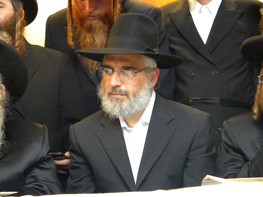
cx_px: 132
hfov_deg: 23.6
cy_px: 98
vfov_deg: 17.8
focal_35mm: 83
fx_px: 631
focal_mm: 15.1
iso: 1994
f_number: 4.5
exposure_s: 1/55.1
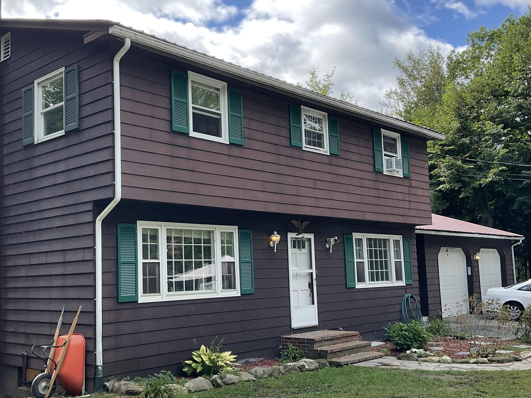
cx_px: 230
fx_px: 614
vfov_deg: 35.9
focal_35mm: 40
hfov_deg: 46.7
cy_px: 210
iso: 16
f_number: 1.8
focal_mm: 3
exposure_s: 1/586
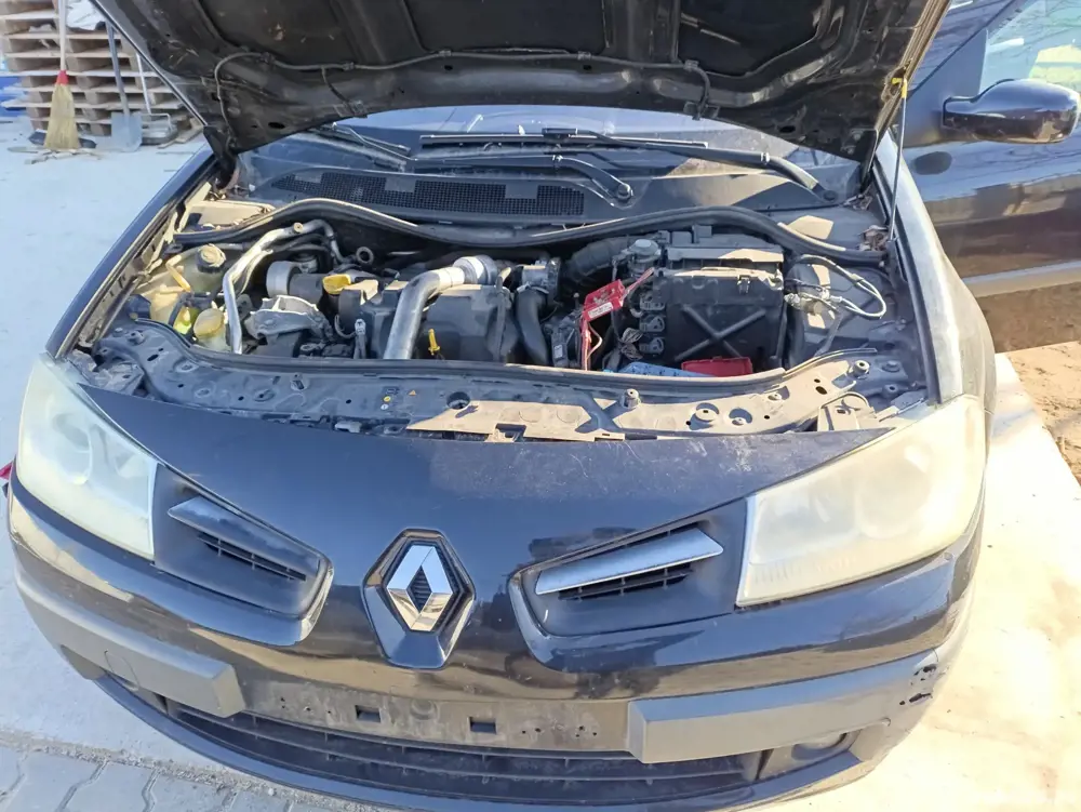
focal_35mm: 25
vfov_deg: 54.9
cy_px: 406
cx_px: 540
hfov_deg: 69.4
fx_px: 781
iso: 100
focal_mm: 4.71
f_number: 1.7
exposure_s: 1/100
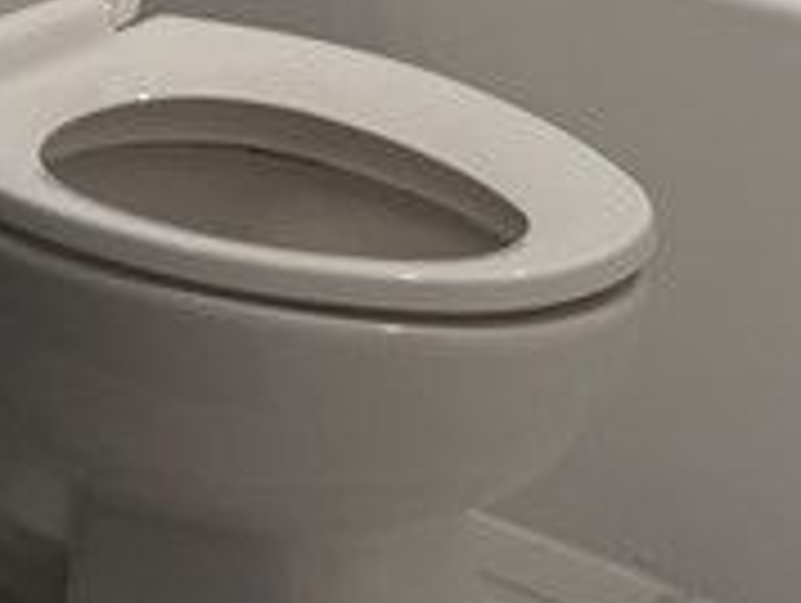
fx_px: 3198
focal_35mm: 138
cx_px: -261
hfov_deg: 13.7
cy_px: -864
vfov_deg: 9.5
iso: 50
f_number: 1.78
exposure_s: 1/120
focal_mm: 6.76
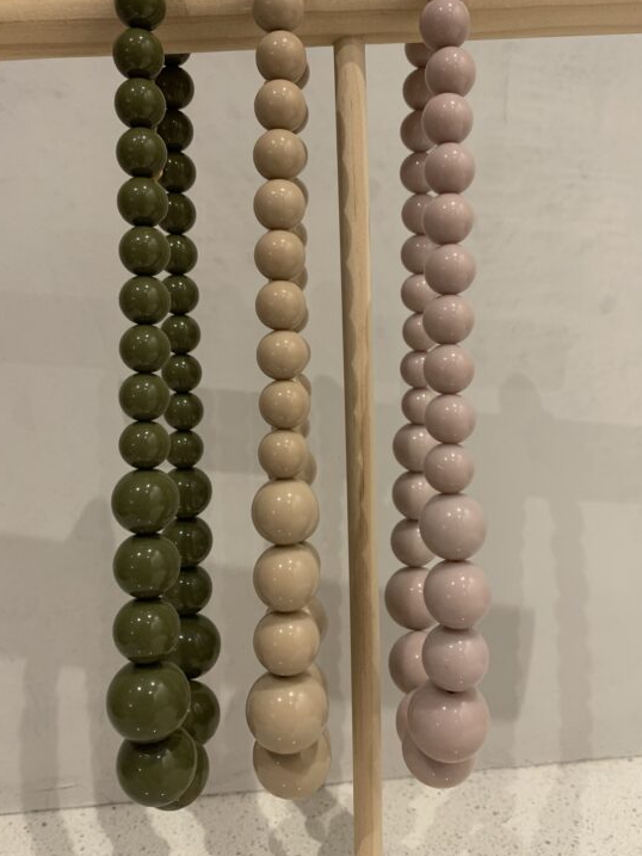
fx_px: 717
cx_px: 326
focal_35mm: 29
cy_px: 406
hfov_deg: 48.2
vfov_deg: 61.6
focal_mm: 4.25
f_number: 1.8
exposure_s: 1/50
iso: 250
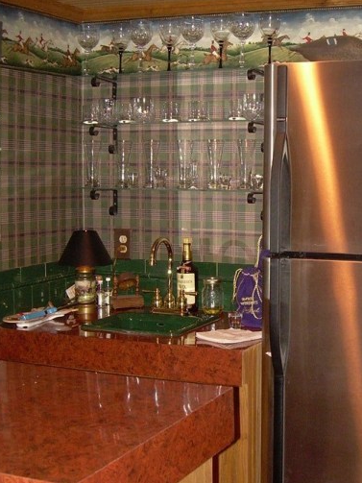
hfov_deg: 25.1
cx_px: 241
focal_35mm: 58
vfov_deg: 33.2
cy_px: 259
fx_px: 809
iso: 200
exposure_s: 1/60
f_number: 2.8
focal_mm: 6.3
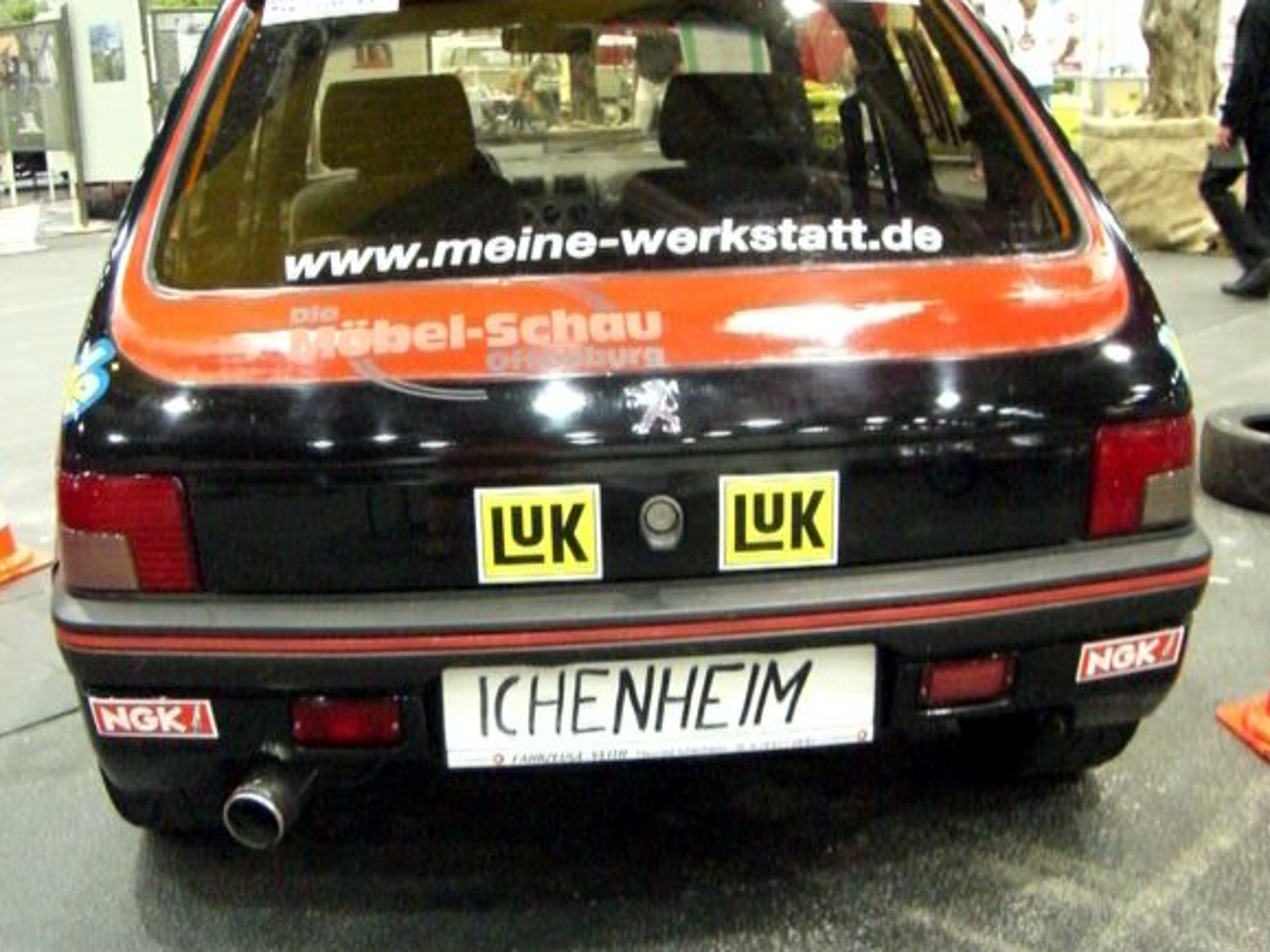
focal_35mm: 42
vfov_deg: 34.3
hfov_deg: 44.8
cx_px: 619
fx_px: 1541
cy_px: 505
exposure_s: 1/60
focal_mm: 6.2
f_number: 2.7
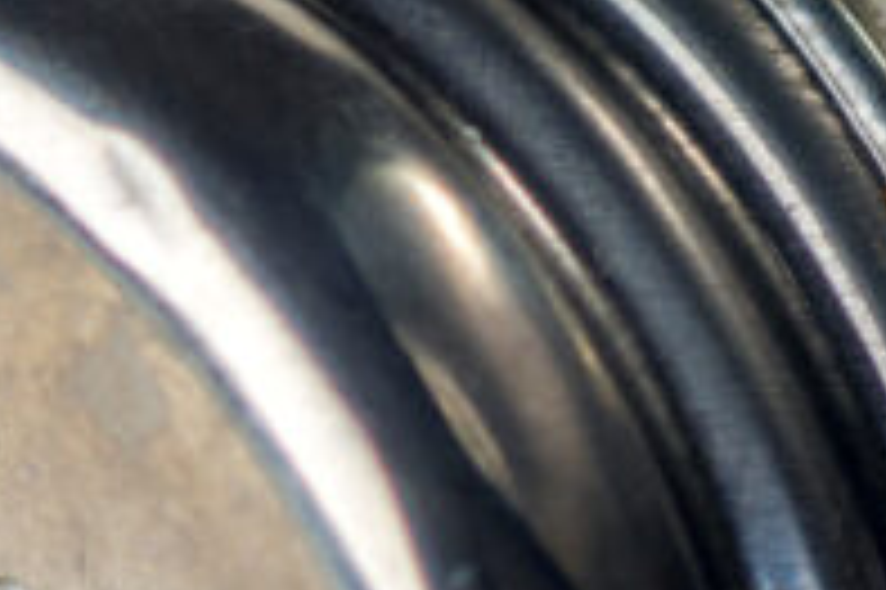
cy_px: 1099
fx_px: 19180
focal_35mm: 780
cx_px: -238
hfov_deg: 2.6
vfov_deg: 1.8
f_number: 4
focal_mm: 100
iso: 100
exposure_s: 1/20
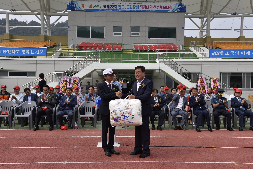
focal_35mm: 42
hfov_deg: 46.4
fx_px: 295
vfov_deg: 31.9
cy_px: 92
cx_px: 130
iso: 100
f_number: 8
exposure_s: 1/200
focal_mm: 38
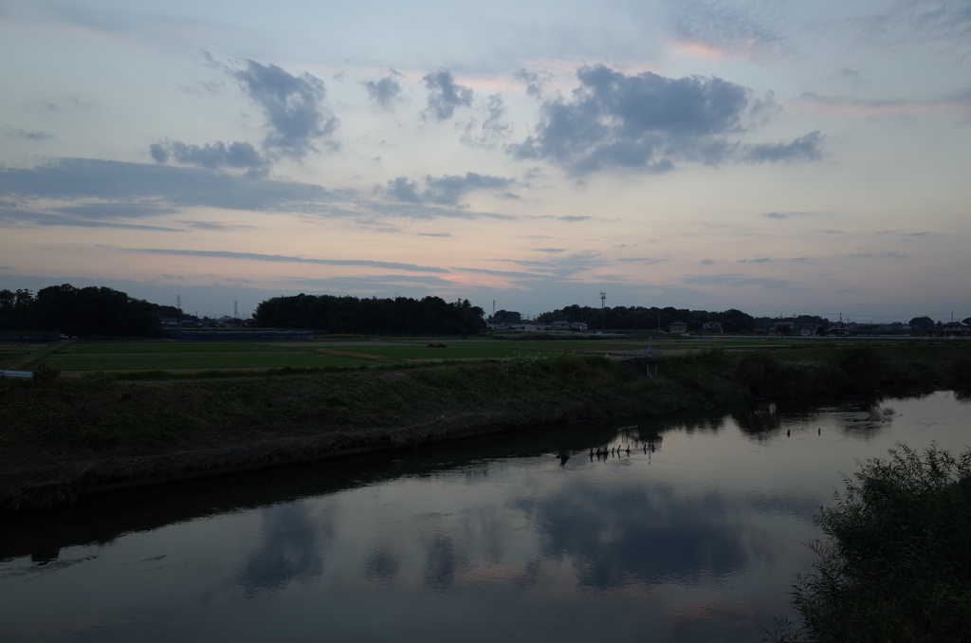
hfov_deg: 65.6
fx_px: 754
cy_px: 322
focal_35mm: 28
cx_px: 486
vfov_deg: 46.2
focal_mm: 18.3
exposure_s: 1/60
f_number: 4
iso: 100
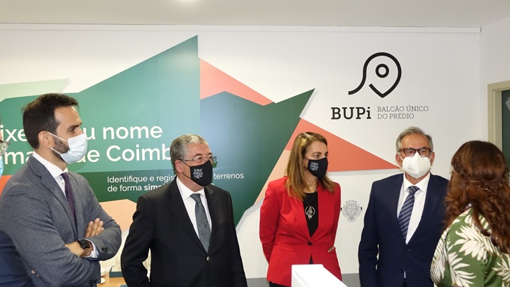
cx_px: 256
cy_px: 148
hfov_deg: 52.8
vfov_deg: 31.2
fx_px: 514
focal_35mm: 38
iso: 1600
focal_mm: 13.37
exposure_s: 1/40
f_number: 2.8
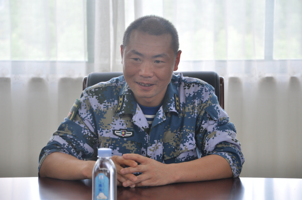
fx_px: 1005
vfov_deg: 11.4
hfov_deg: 17.1
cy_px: 100
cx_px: 151
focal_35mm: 120
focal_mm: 80
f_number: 5.3
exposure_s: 1/40
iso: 450
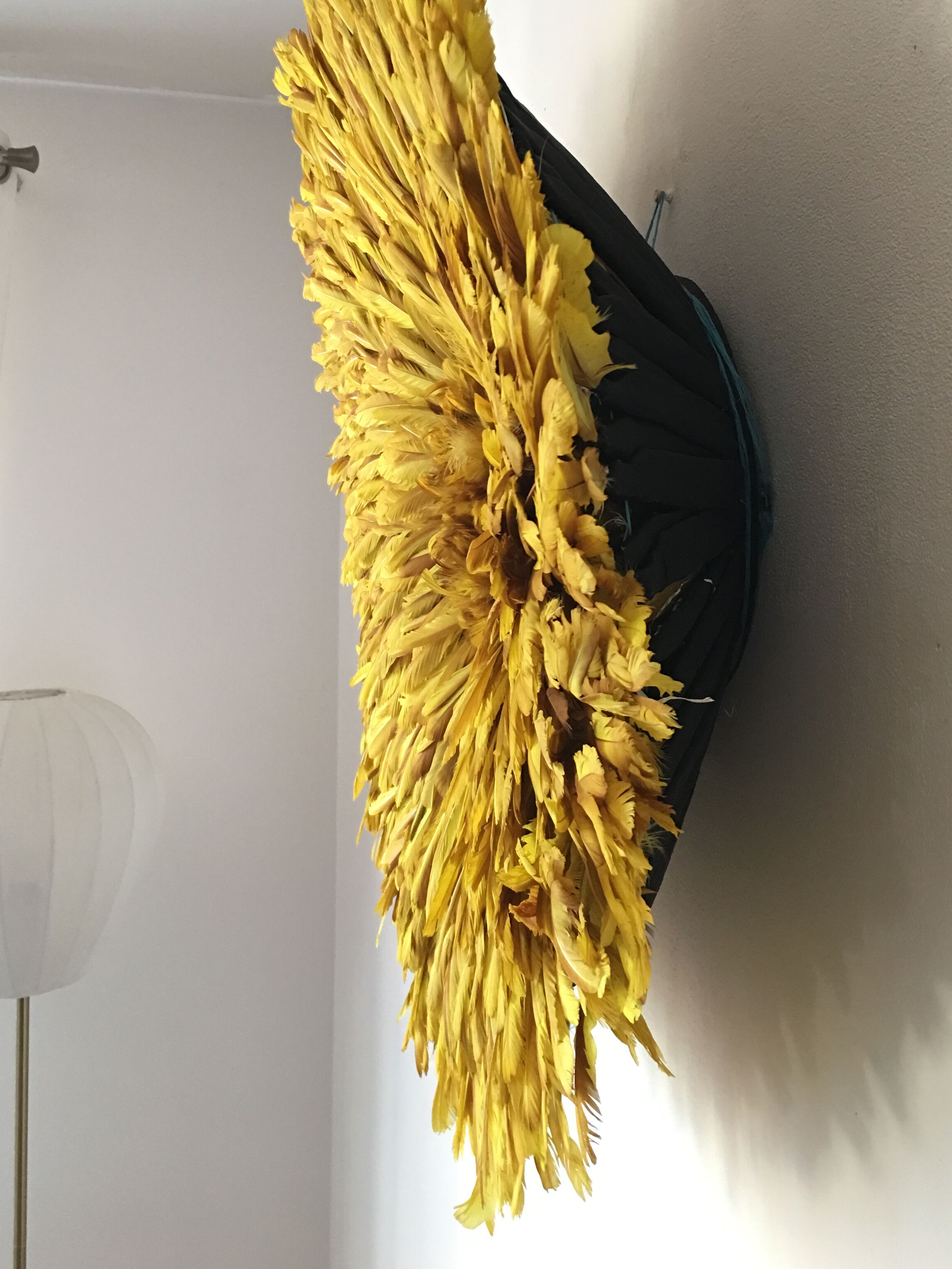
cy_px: 475
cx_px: 471
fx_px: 1393
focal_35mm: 38
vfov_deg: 48.5
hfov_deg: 37.7
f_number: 2.2
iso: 100
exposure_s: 1/17
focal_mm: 4.15
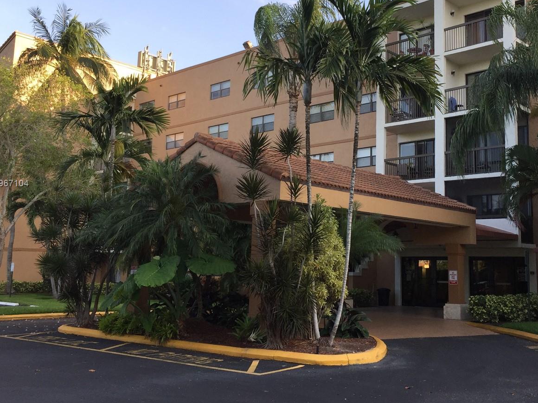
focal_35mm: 40
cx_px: 327
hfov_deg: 46.5
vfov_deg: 35.9
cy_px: 184
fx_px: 622
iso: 32
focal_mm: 4.15
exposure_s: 1/399
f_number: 2.2
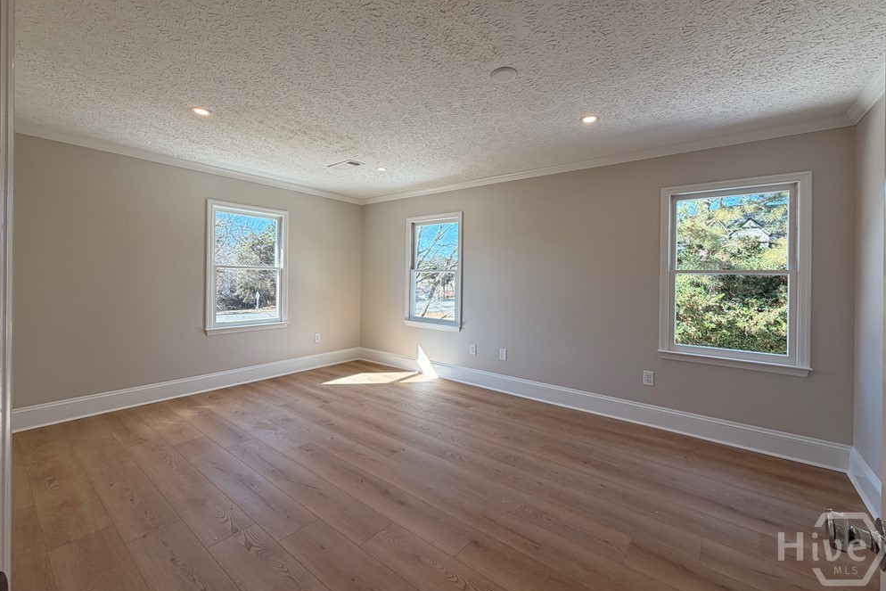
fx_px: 369
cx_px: 444
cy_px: 275
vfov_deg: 77.2
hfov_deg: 100.4
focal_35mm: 15
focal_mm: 2.22
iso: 40
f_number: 2.2
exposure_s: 1/132
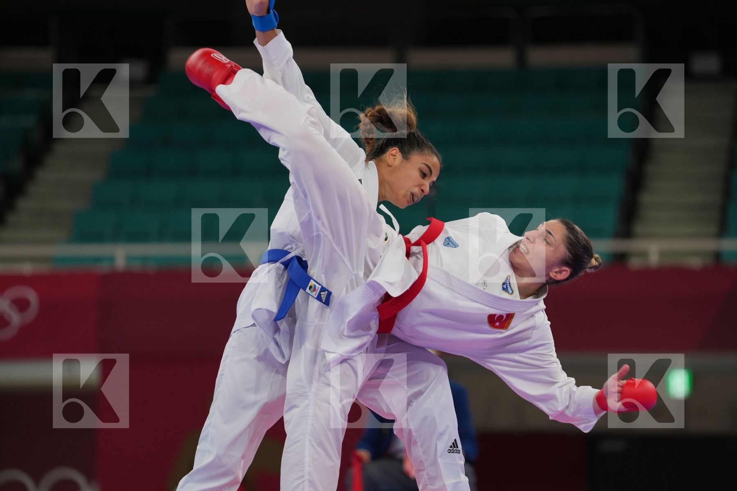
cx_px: 368
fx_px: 4094
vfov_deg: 6.9
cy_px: 246
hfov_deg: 10.3
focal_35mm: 200
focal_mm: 200
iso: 500
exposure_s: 1/1000
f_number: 2.8
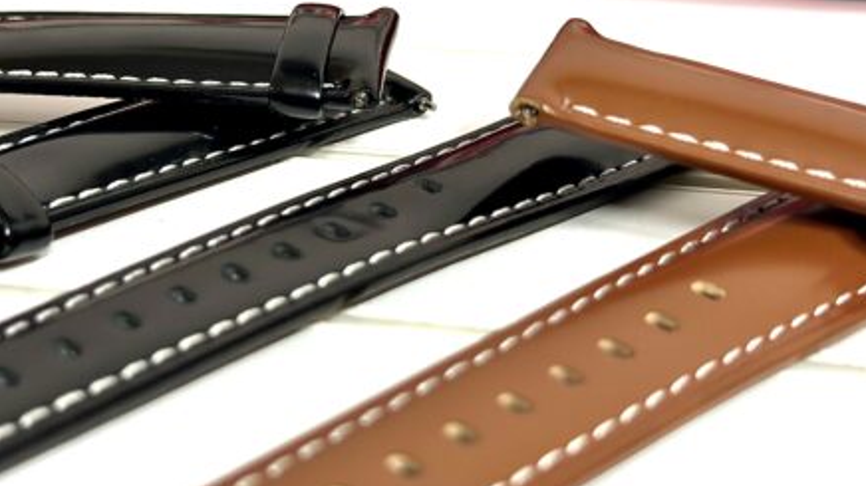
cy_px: 115
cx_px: 308
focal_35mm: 72
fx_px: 1653
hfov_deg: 29.2
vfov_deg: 16.7
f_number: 1.78
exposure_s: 1/60
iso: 160
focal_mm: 6.86
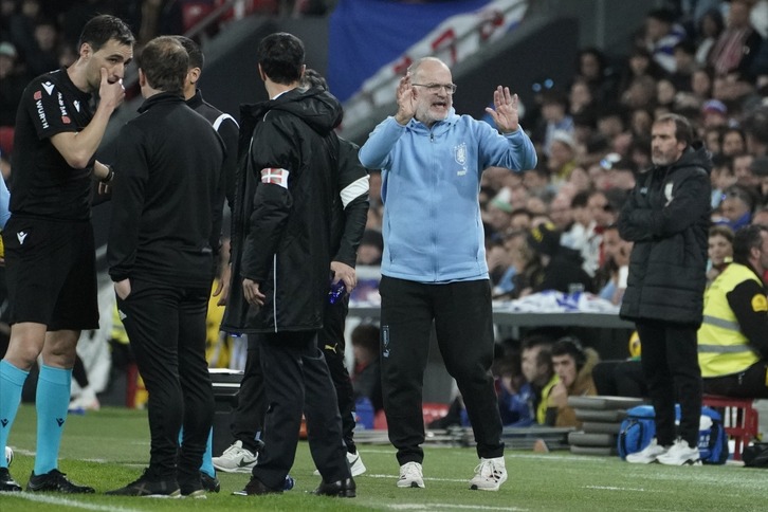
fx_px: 12799
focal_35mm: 600
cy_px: 256
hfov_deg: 3.4
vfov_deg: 2.3
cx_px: 384
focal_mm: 400
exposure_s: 1/1000
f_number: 5.6
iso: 8000
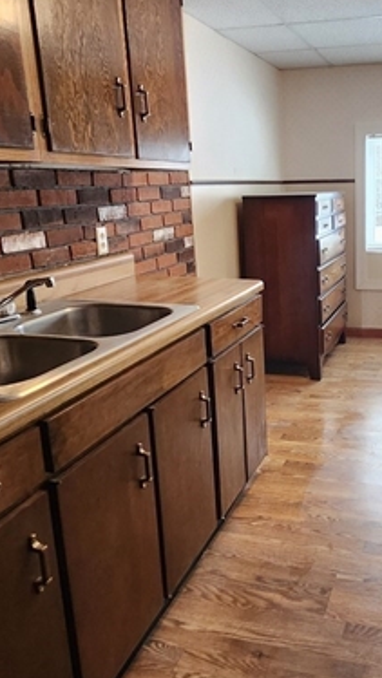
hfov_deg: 38.8
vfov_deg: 65.8
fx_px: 522
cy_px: 298
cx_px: 301
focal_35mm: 29
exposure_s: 1/60
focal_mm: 1.74
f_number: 2.2
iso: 320
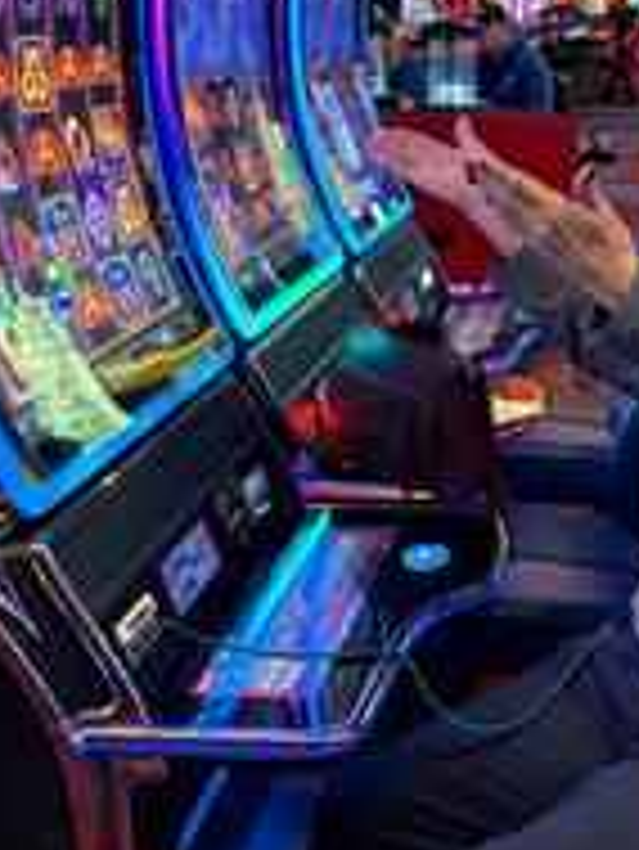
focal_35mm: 55
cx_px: 585
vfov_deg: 34.9
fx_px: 1352
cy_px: 364
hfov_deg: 25.7
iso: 500
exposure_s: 1/60
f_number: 1.6
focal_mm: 5.96
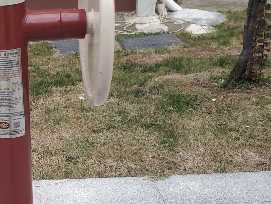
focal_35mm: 69
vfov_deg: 21.2
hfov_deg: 26.8
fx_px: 540
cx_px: 6
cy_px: 139
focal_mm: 3.82
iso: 194
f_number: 1.8
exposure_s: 1/25
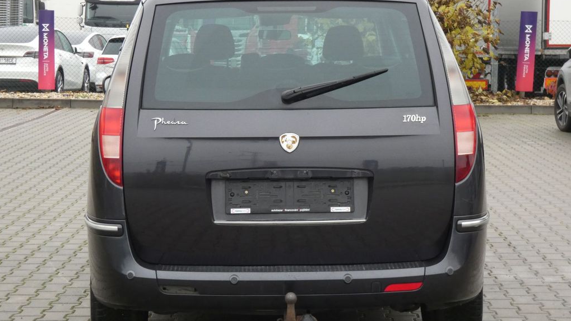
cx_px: 286
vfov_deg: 14.9
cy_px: 153
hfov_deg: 26.2
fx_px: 1226
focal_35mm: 81
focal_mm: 13.3
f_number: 5.6
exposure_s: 1/80
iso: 320
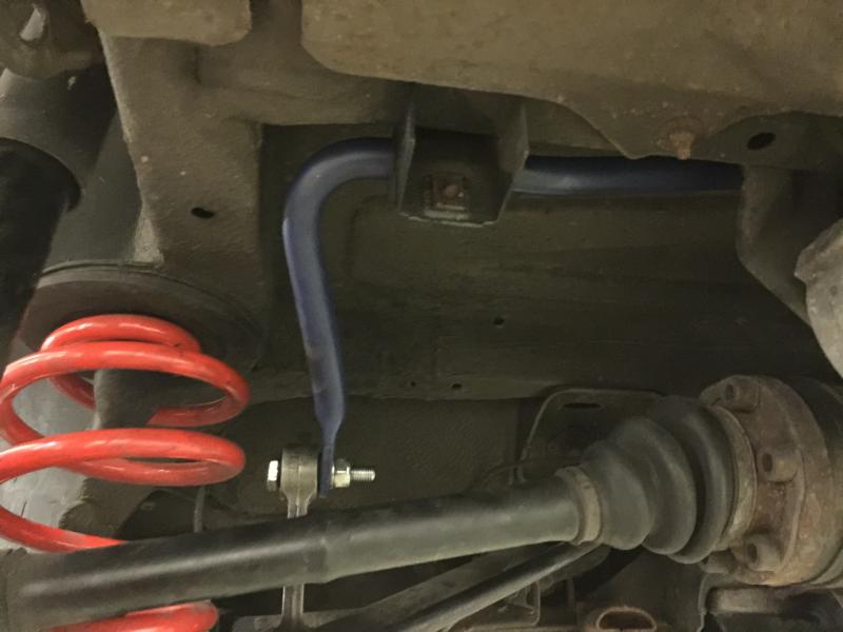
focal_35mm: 29
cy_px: 316
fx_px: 706
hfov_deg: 61.7
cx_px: 422
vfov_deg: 48.2
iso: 400
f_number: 2.2
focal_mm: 4.15
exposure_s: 1/4
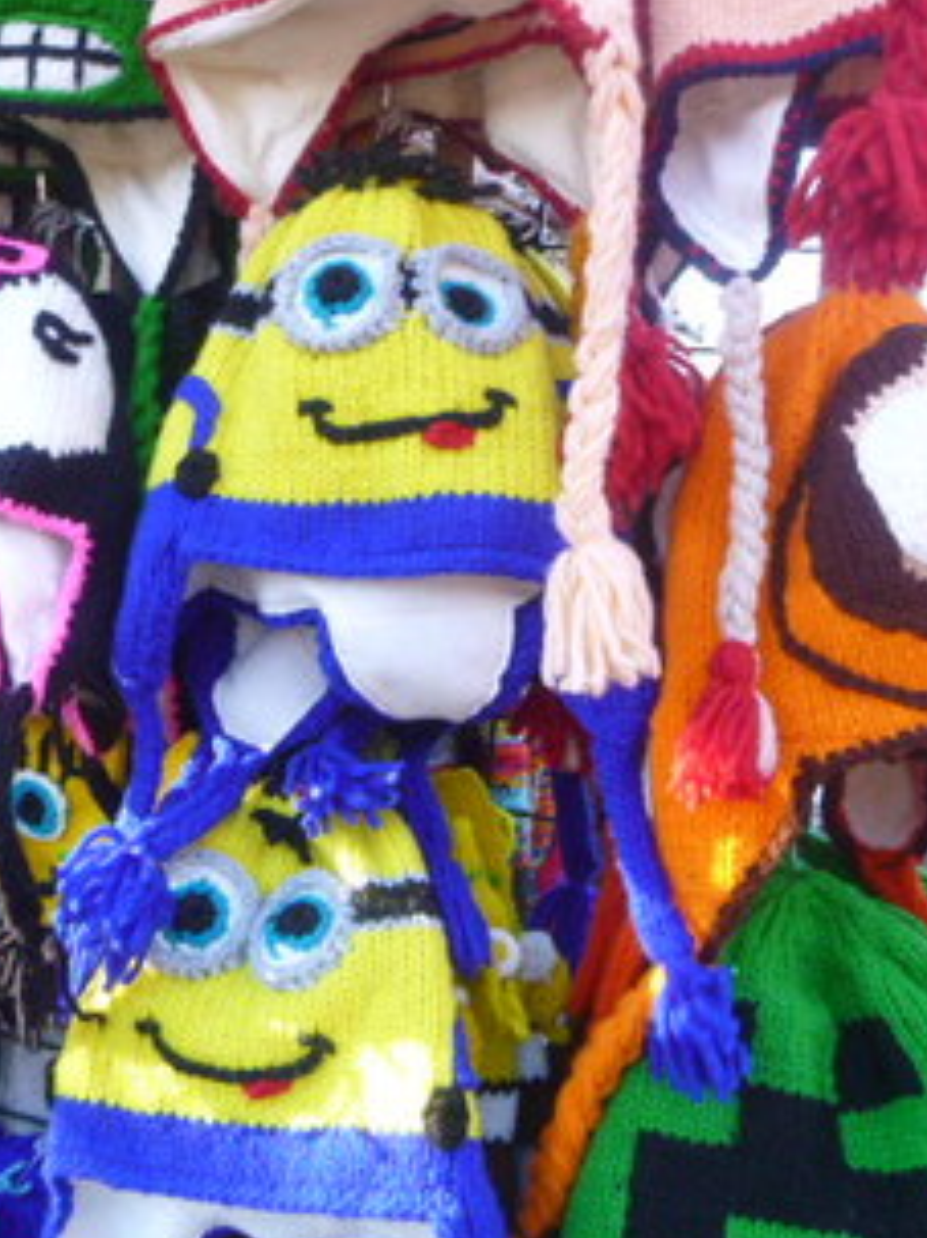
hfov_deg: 37.0
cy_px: 594
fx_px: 1358
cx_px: 253
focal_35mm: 38
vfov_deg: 49.0
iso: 250
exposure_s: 1/60
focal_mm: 4.5
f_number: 3.9
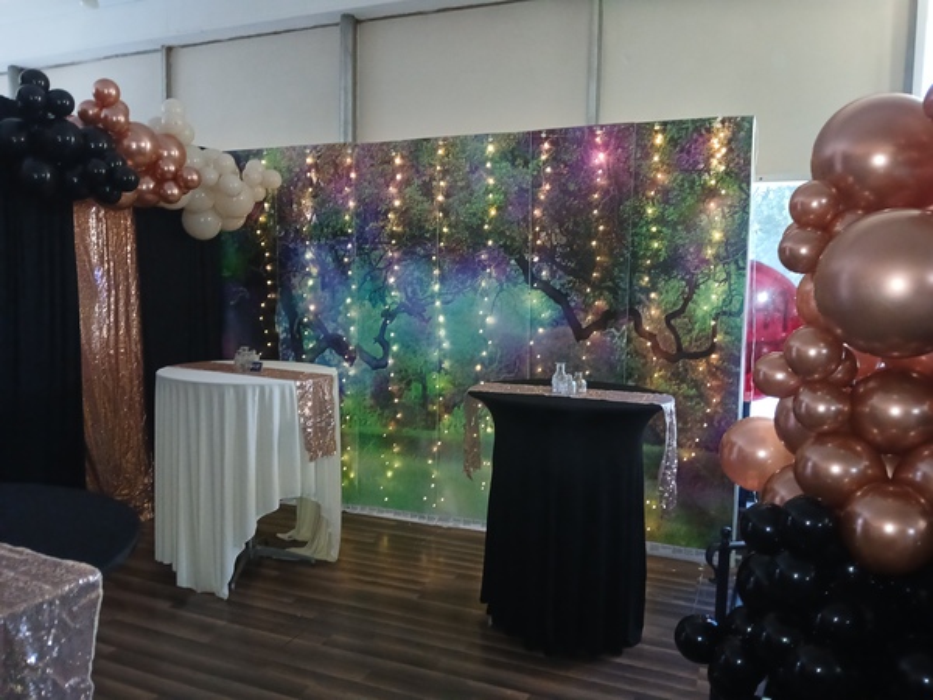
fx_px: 701
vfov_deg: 53.1
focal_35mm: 26
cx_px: 466
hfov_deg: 67.3
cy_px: 350
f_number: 1.8
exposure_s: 1/25
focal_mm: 3.98
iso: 400
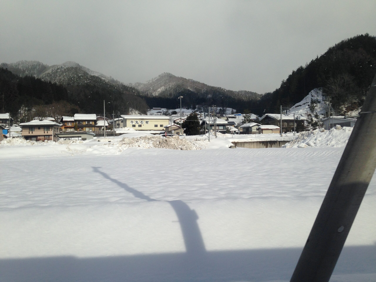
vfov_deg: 42.9
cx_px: 188
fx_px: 358
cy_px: 141
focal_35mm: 33
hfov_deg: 55.4
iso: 50
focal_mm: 4.12
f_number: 2.4
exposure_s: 1/2463
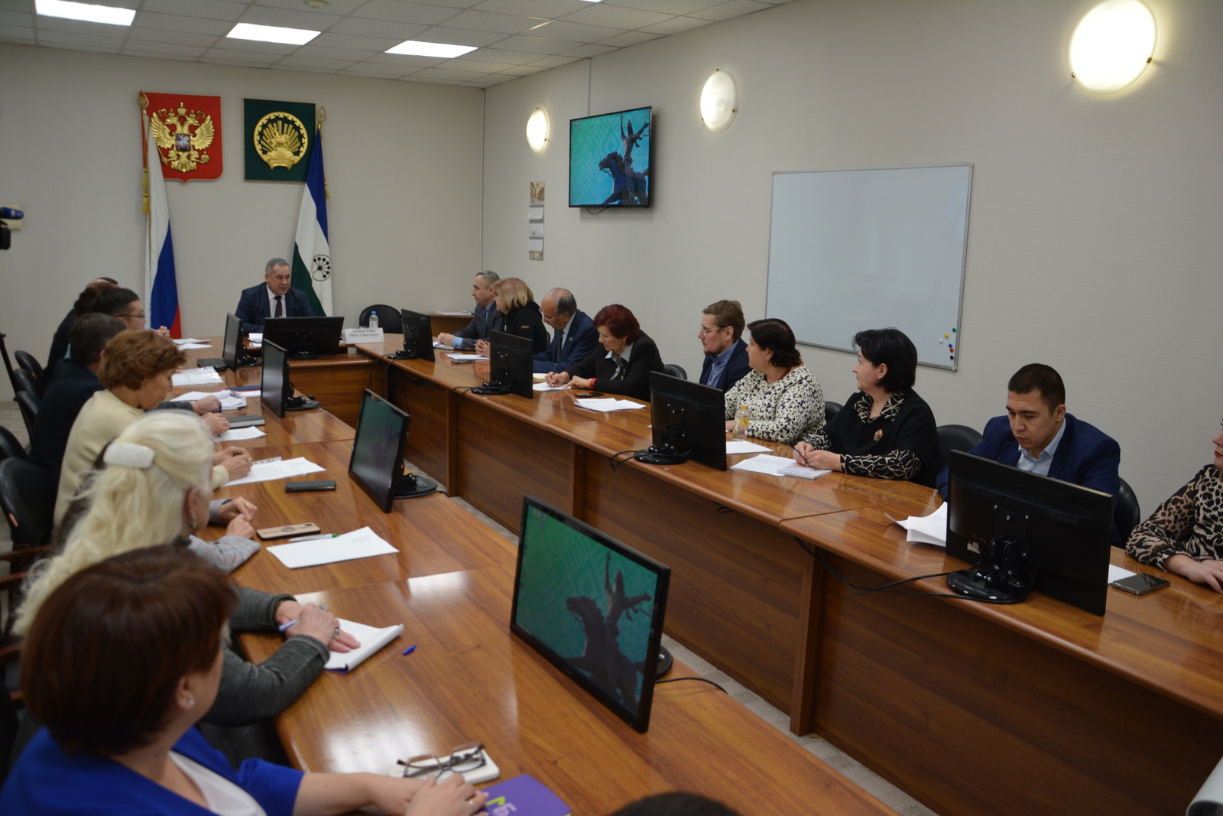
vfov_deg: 47.9
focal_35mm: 27
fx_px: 917
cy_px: 408
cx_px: 612
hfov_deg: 67.4
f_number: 4
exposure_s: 1/60
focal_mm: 18
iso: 450
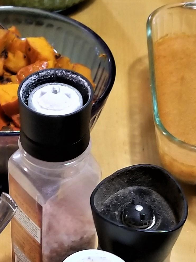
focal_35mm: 87
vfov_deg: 22.1
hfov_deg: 16.9
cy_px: 219
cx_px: 47
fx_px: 657
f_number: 1.7
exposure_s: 1/30
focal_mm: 4.25
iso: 250
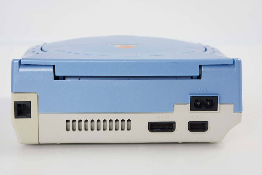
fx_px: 546
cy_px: 88
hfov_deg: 27.0
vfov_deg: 18.2
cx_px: 131
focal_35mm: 75
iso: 800
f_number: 6.3
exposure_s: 1/80
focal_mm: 50
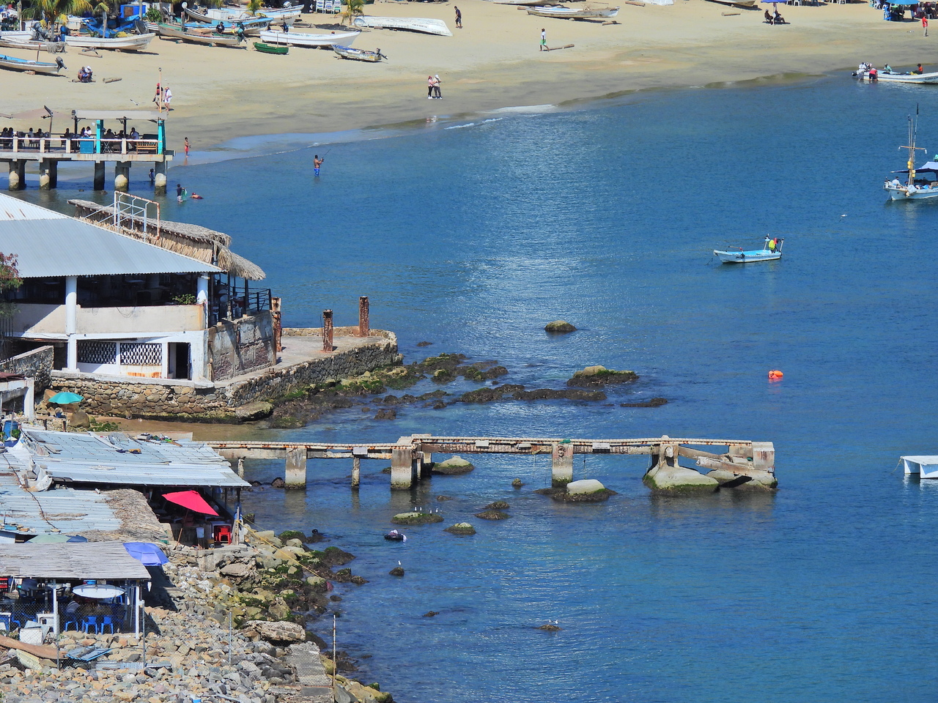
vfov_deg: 5.7
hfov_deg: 7.6
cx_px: 469
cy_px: 352
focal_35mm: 260
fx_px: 7045
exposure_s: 1/1250
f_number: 4.5
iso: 100
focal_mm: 46.4
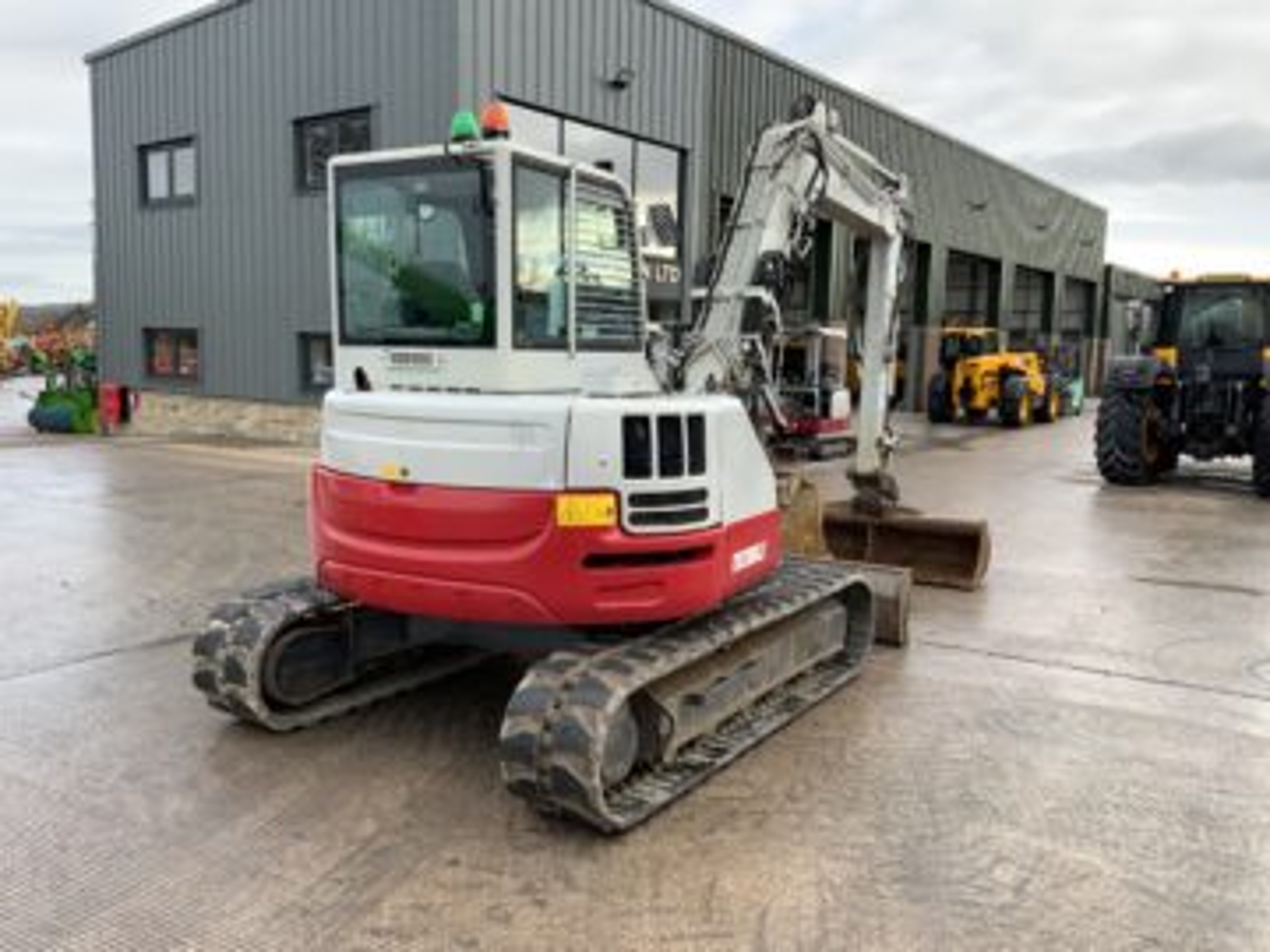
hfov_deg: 61.7
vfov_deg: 48.2
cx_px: 635
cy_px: 476
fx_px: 1064
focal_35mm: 29
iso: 16
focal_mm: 3
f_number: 1.8
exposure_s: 1/125
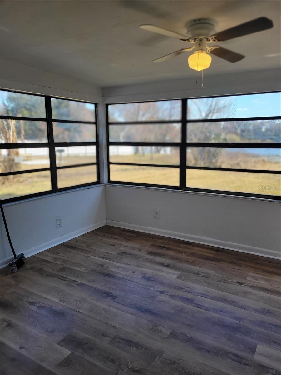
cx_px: 140
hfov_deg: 53.1
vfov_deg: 67.3
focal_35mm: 26
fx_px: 281
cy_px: 188
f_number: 1.8
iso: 40
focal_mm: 5.4
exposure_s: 1/571
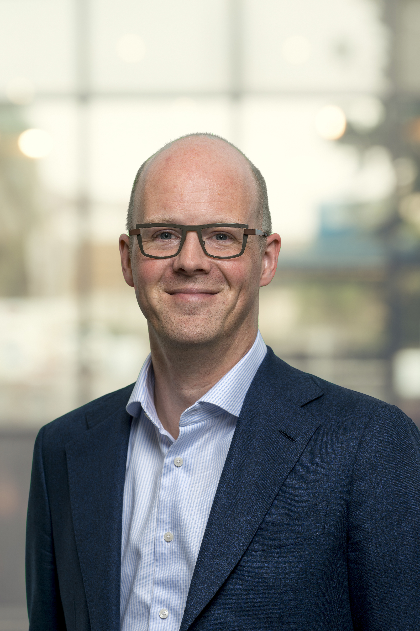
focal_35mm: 150
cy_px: 316
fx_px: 2628
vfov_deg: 13.7
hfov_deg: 9.1
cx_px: 210
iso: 250
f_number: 6.3
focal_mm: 150
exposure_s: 1/125
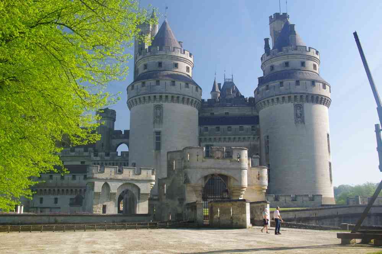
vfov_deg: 36.9
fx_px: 382
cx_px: 191
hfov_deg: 53.1
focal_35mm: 36
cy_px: 127
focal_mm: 24
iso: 200
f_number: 11
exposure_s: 1/50
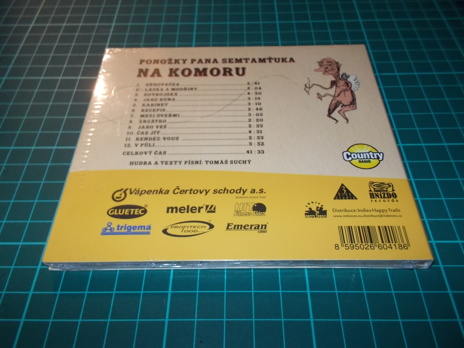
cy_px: 174
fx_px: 389
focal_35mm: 29
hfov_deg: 61.7
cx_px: 232
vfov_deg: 48.2
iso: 200
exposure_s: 1/30
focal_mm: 4.1
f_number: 3.3
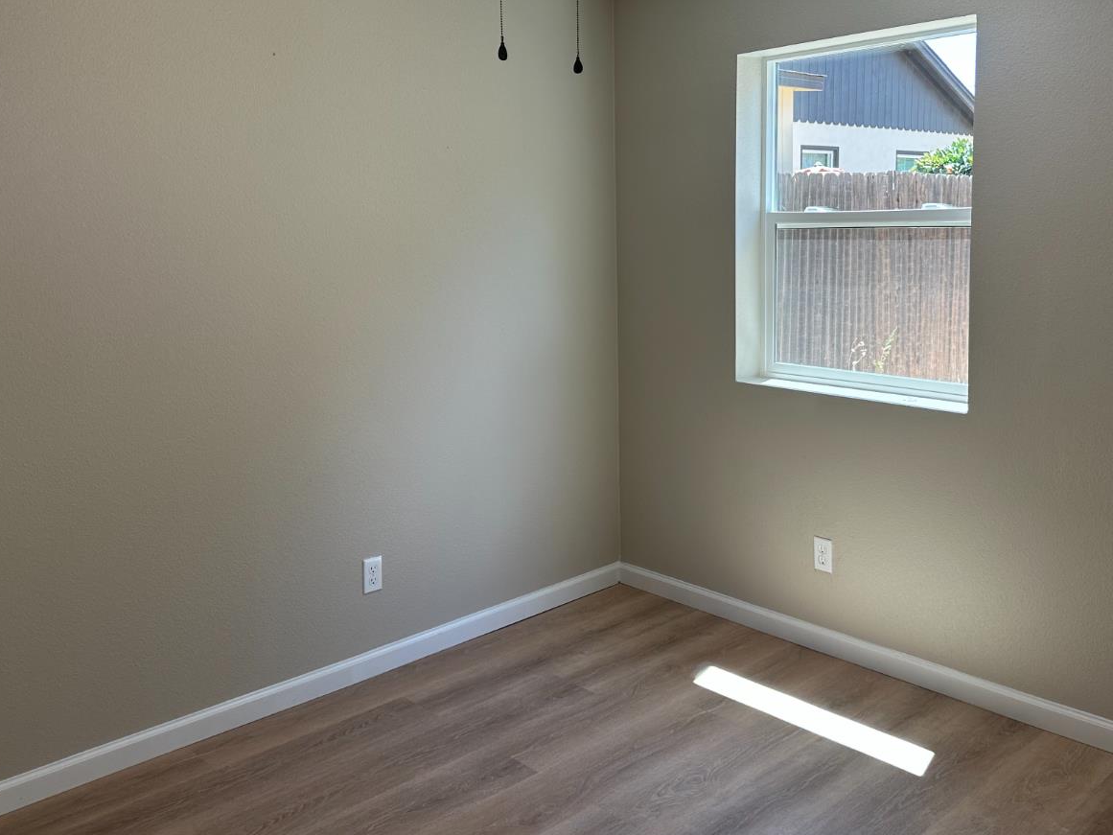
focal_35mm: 31
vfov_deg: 45.1
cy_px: 324
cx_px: 597
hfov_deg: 58.3
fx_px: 997
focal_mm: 6.86
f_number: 1.78
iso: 80
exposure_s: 1/168
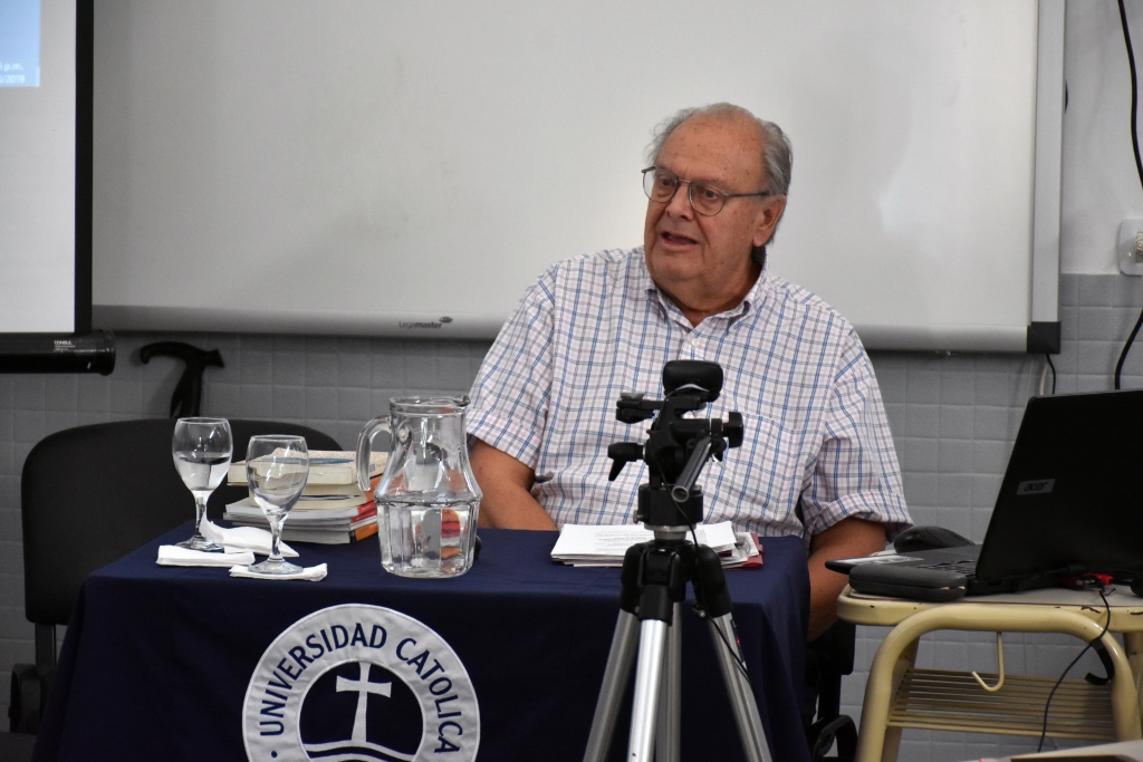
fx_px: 4763
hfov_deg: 13.7
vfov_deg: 9.2
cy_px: 381
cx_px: 572
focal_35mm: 150
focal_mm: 100
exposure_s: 1/125
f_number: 5.6
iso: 1600
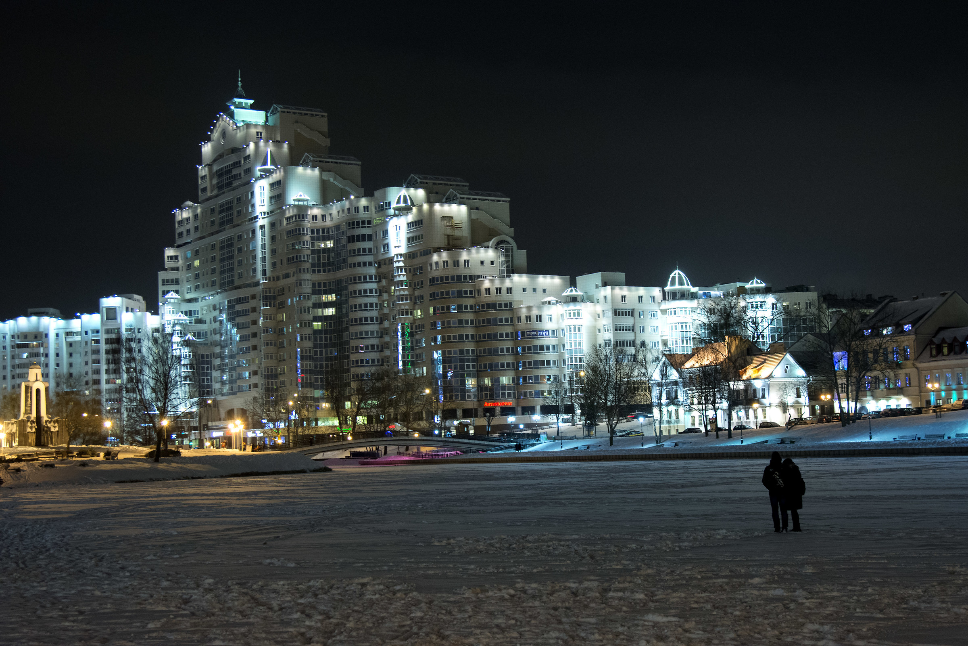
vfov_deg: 23.8
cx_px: 484
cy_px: 323
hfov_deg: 35.1
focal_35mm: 57
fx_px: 1533
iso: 1000
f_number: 4
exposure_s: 1/10
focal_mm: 38
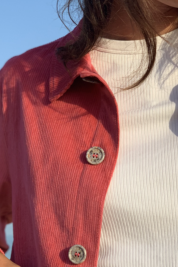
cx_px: 89
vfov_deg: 20.9
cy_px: 181
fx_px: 719
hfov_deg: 14.1
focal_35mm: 97
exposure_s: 1/922
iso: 16
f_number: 2.4
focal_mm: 6
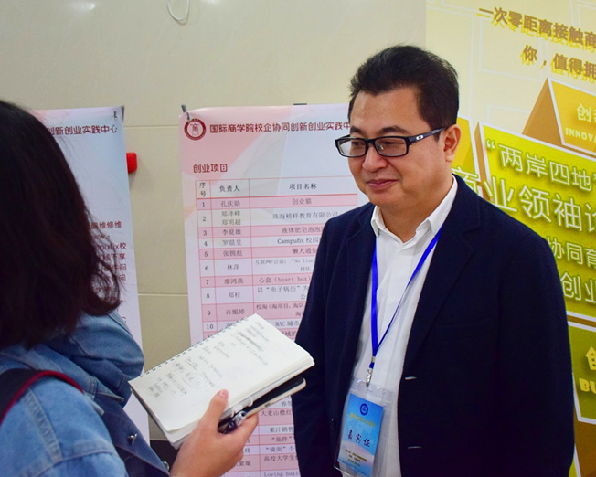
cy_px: 240
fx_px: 670
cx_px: 311
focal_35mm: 38
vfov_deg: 39.2
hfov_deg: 47.9
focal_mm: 22
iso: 1250
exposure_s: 1/100
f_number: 3.5
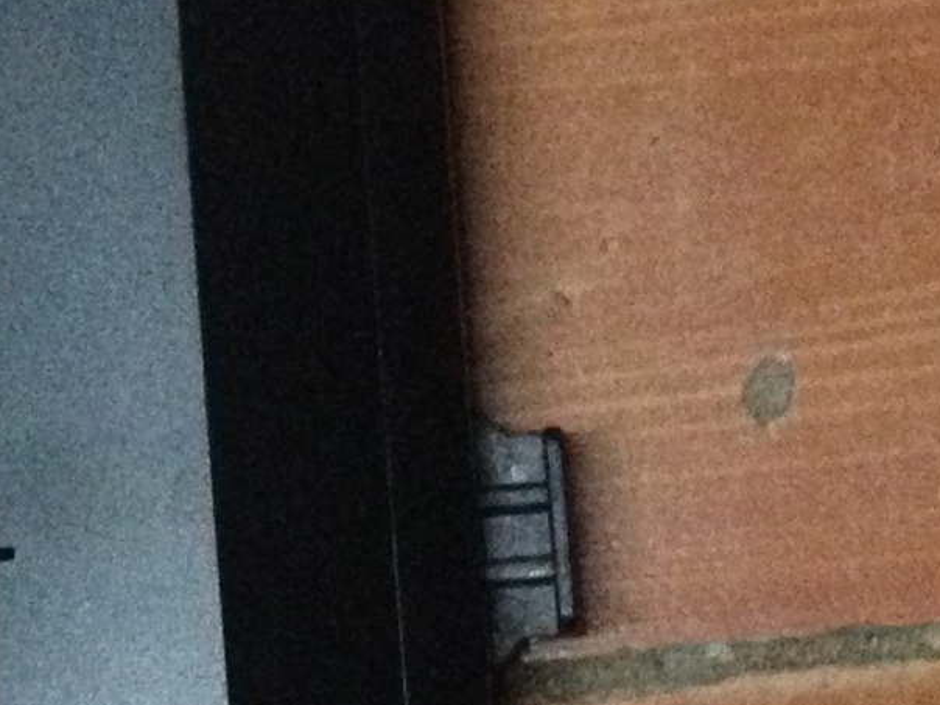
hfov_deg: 10.2
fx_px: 5132
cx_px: -386
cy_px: 616
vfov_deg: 7.8
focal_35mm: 189
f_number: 2.4
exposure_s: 1/15
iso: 500
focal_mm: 4.28
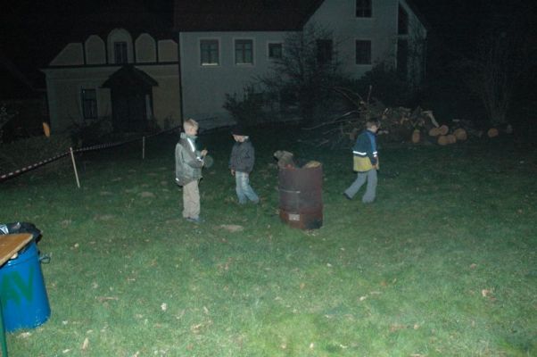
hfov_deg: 67.4
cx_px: 268
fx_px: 402
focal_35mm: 27
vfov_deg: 47.8
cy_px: 178
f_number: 5
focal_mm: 18
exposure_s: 1/60
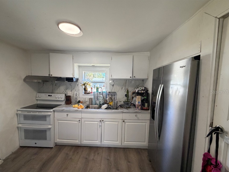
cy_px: 92
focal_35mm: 15
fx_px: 99
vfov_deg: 81.6
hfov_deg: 98.1
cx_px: 110
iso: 320
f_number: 2.2
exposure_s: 1/120
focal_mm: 2.22
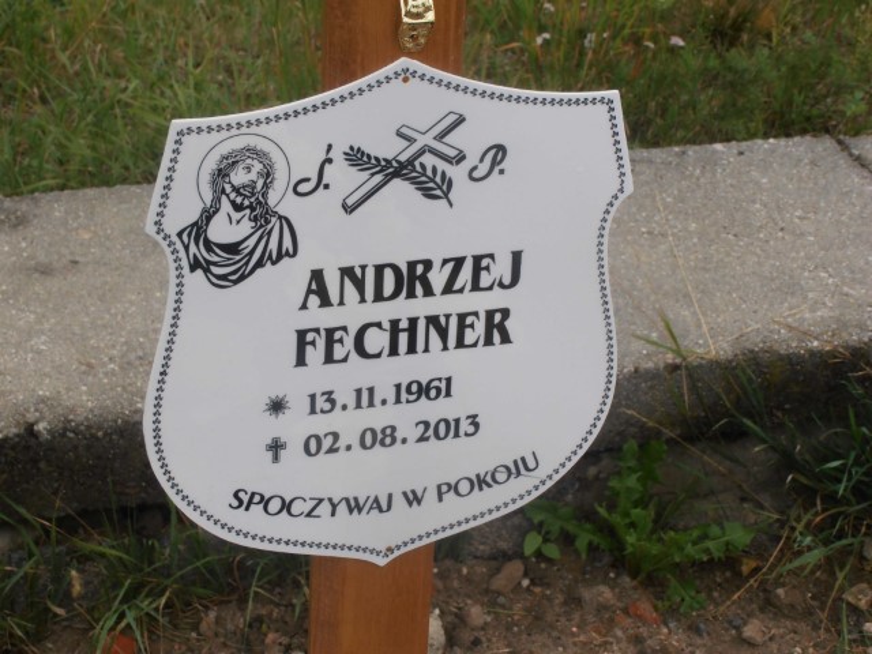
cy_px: 327
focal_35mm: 88
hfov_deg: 22.3
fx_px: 2217
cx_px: 436
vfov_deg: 16.8
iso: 80
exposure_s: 1/80
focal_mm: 15.51
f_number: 13
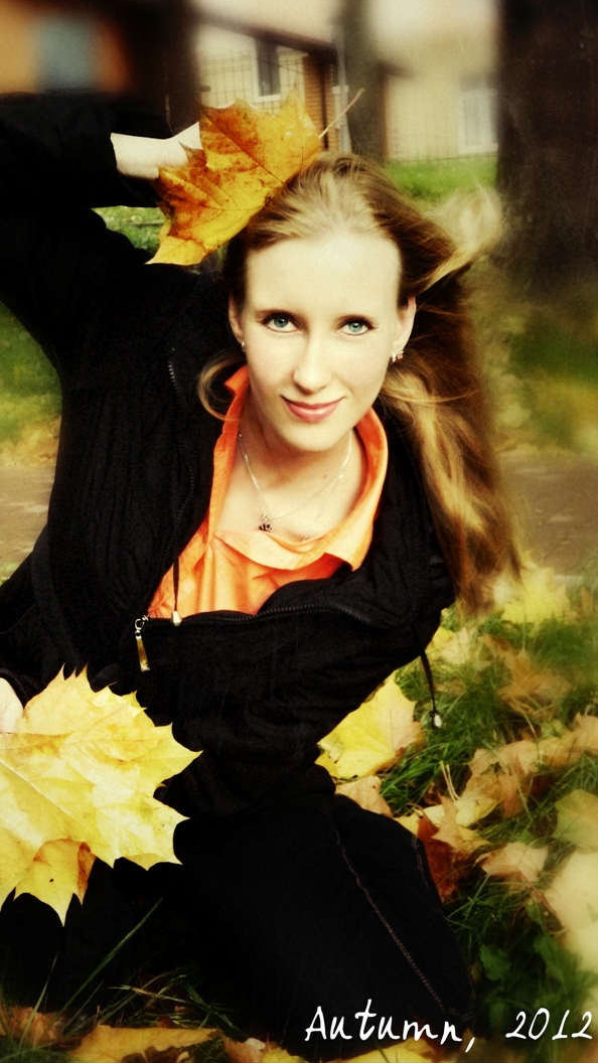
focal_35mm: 78
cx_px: 198
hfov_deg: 15.5
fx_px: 2199
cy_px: 520
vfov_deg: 27.2
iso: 400
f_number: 4
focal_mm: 12.6
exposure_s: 1/125
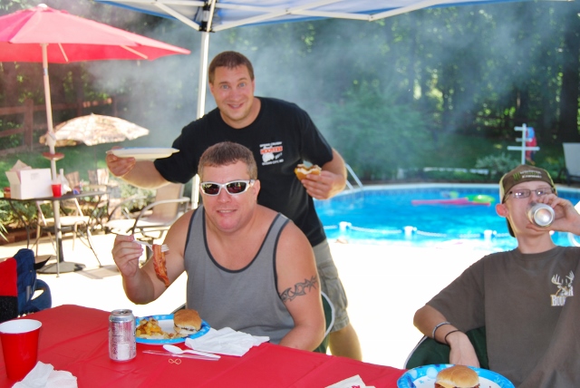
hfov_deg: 46.4
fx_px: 677
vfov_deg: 32.0
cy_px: 194
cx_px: 290
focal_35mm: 42
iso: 110
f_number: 4.2
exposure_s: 1/125
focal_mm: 28
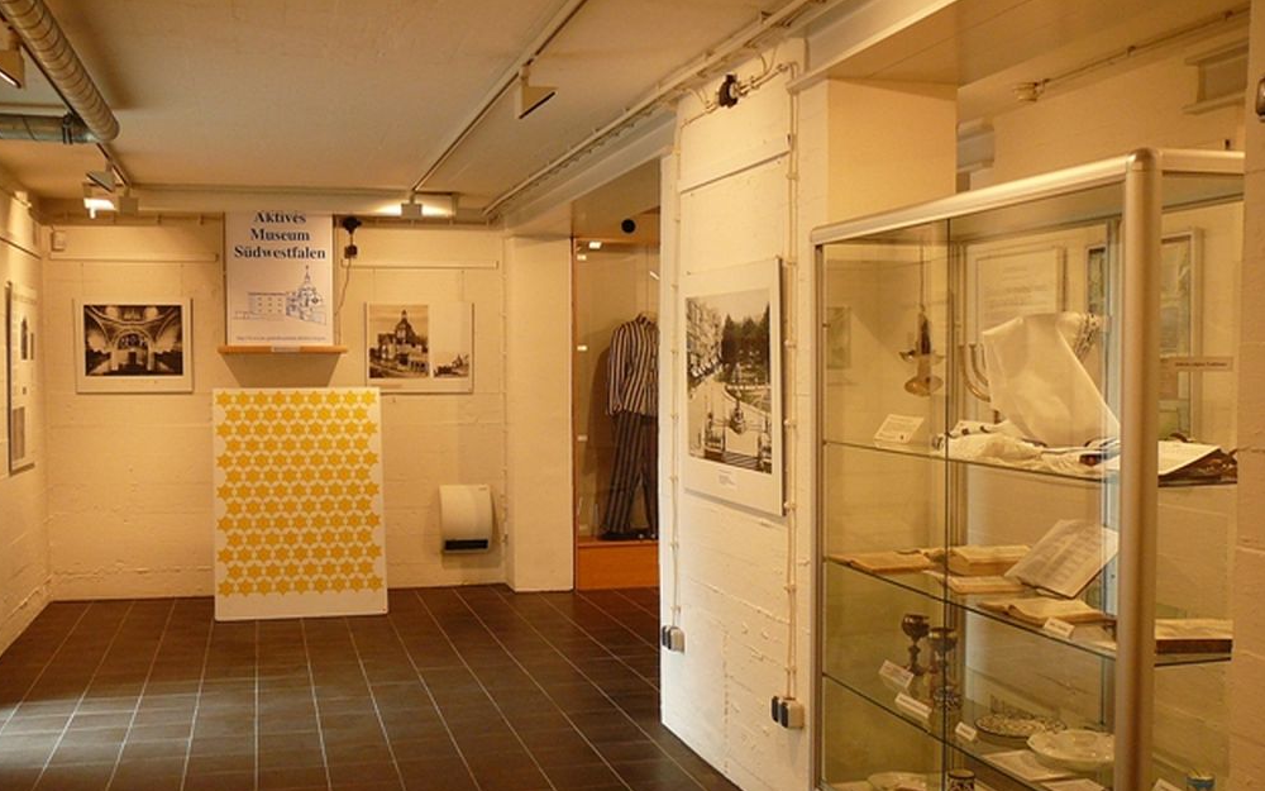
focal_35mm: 38
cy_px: 443
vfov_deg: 33.5
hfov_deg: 51.5
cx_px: 630
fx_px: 1310
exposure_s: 1/40
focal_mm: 5.2
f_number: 2.8
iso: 200
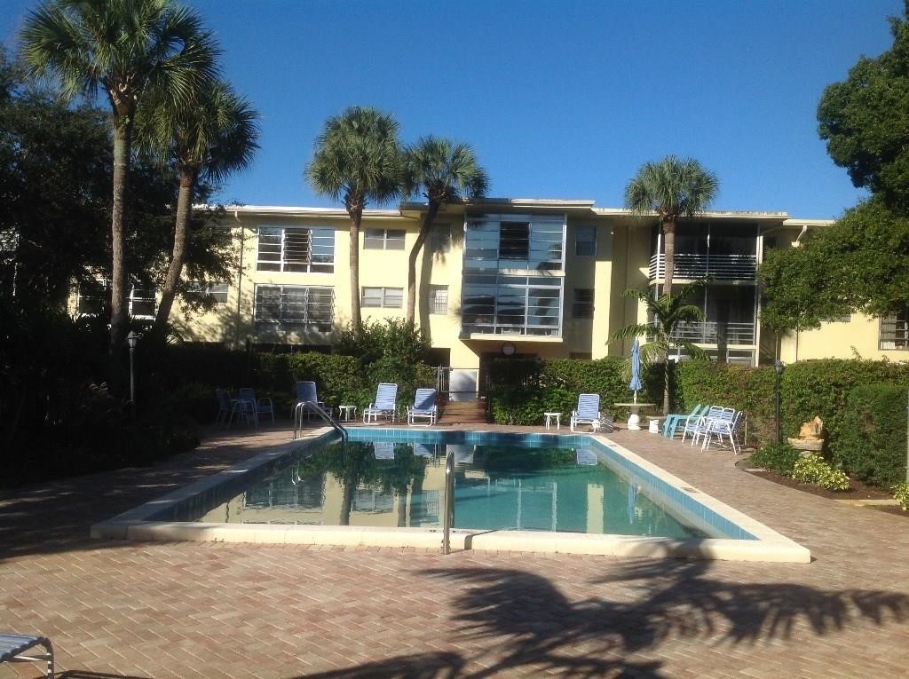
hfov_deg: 52.7
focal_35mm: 35
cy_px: 340
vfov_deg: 40.6
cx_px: 454
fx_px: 918
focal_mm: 4.28
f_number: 2.4
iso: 50
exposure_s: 1/2747
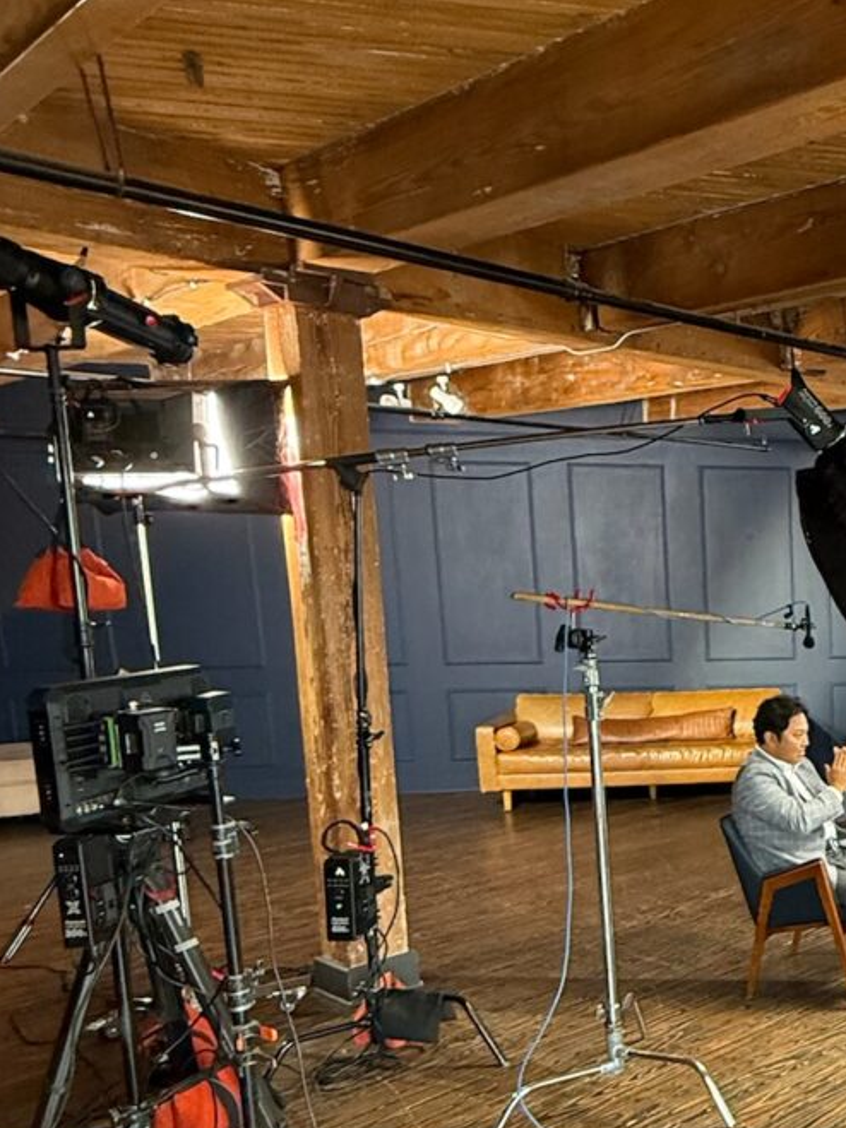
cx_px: 1012
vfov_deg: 53.1
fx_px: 1108
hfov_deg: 33.9
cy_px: 736
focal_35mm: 34
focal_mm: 2.22
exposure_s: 1/52
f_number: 2.2
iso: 400
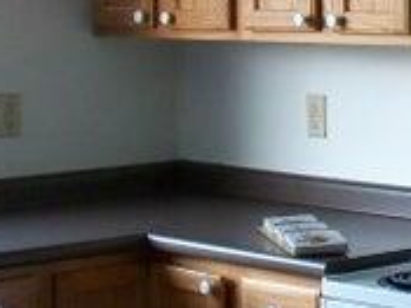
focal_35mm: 132
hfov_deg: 14.8
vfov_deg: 11.2
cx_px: 362
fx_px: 1566
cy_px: 33
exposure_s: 1/60
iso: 400
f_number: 2.8
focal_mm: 7.54
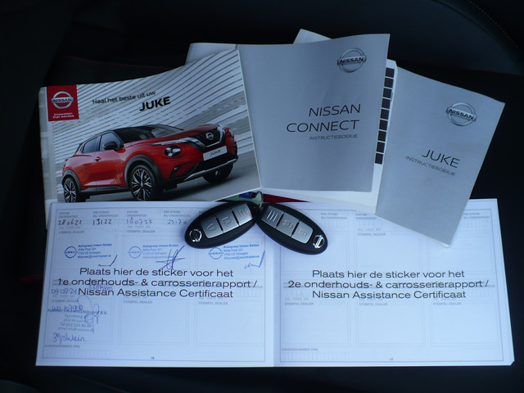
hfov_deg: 47.9
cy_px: 196
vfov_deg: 36.8
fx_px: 590
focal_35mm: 39
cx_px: 262
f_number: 2.8
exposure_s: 1/160
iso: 100
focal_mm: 6.1
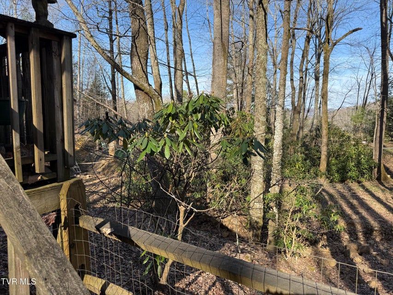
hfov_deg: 71.6
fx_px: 273
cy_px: 148
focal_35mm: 24
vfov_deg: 56.8
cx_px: 196
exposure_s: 1/1271
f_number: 1.78
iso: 80
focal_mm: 6.76
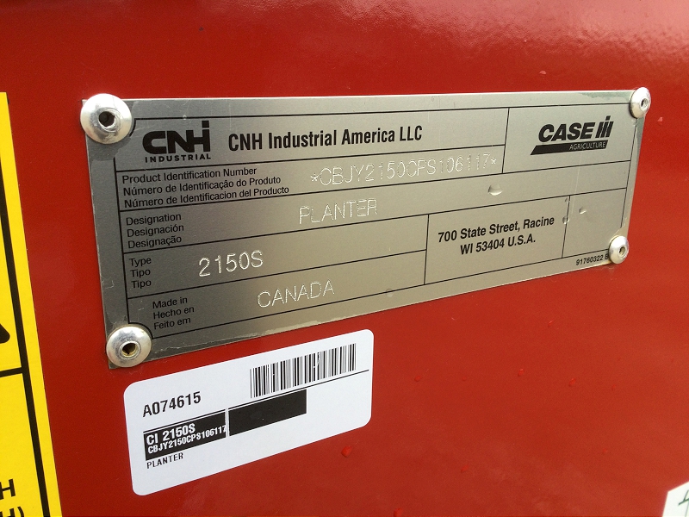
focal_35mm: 31
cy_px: 258
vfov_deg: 45.4
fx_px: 617
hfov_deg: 58.4
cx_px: 344
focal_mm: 3.3
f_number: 2.4
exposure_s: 1/159
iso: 25
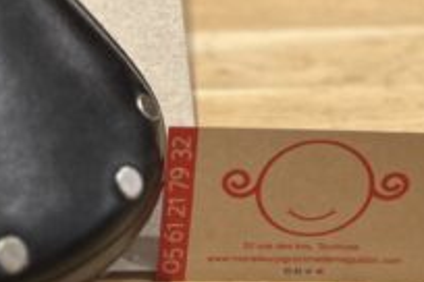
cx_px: -60
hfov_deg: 19.1
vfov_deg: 12.8
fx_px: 1201
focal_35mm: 102
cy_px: -137
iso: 100
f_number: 1.6
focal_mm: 5.1
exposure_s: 1/50
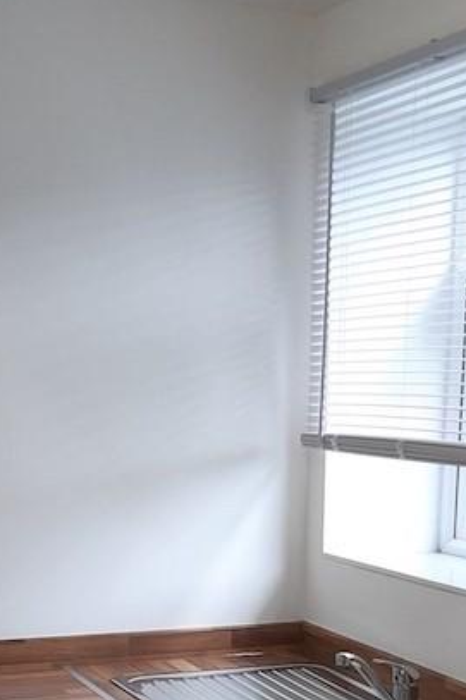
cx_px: 263
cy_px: 652
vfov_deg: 28.3
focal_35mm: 68
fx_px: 1321
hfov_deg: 20.0
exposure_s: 1/123
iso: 40
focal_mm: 3.92
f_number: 1.7
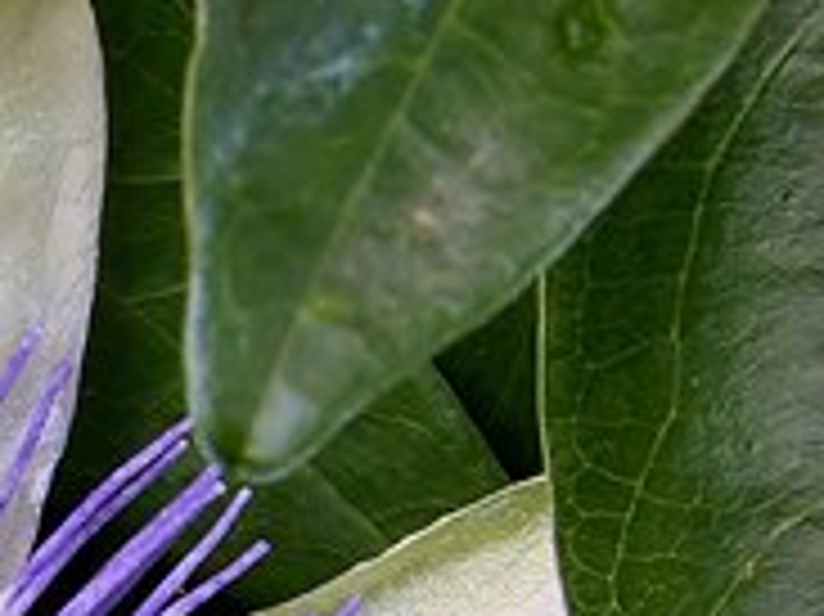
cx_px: -216
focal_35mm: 262
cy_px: 1097
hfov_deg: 7.5
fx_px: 6233
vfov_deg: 5.6
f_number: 7.1
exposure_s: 1/40
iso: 100
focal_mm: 15.5
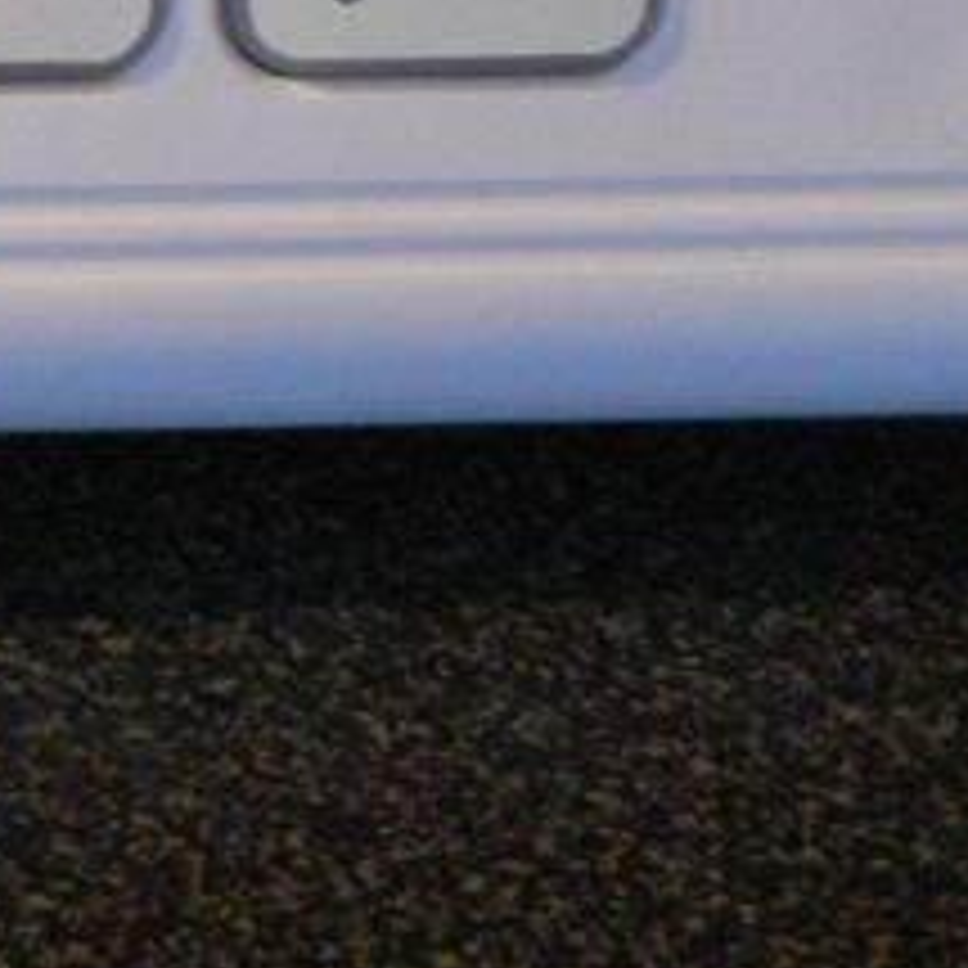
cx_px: -1072
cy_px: -689
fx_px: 5726
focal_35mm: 181
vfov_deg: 9.3
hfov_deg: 9.0
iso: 200
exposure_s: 1/25
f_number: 3.2
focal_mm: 8
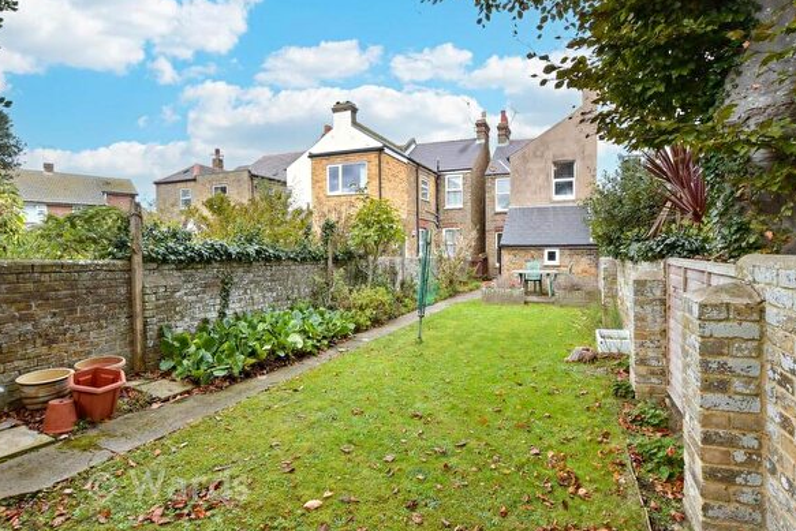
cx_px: 397
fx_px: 398
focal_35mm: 18
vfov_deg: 67.4
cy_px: 267
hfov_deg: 90.0
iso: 160
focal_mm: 10
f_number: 6.3
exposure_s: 1/80
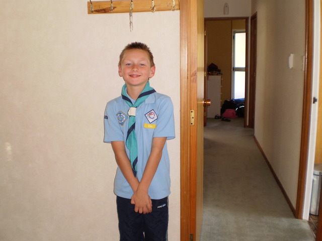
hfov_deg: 51.4
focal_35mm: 36
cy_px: 120
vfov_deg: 39.7
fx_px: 335
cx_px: 161
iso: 125
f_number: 3.1
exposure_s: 1/30
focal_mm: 6.3
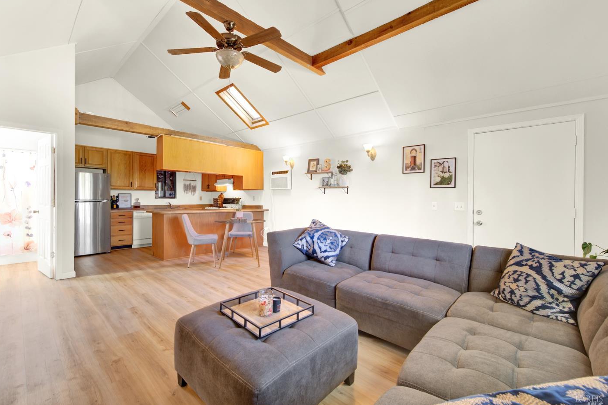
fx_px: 253
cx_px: 285
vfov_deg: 77.3
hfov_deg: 100.3
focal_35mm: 15
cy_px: 197
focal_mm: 14
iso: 100
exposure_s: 3
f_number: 14
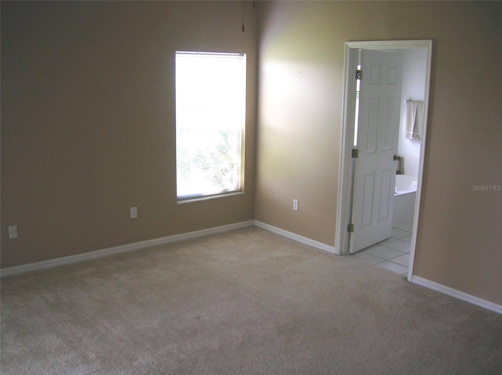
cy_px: 188
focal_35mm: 34
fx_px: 492
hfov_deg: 54.0
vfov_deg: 41.7
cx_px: 251
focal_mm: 5.7
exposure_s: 1/34.3
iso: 50
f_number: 2.9
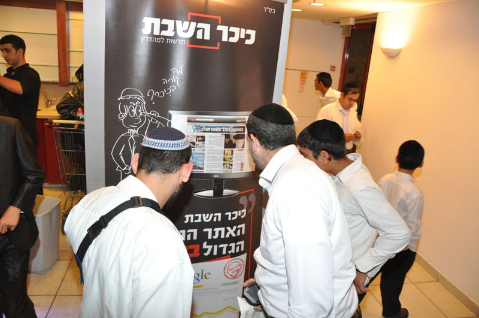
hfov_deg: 67.5
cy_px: 159
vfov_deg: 47.8
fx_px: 359
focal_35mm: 27
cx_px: 240
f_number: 4
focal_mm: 18
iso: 800
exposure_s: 1/60
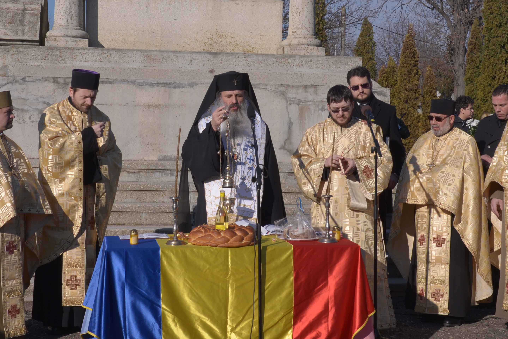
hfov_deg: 27.7
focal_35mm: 73
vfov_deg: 18.6
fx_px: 1030
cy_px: 104
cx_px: 248
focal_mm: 35
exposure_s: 1/640
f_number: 13
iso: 400
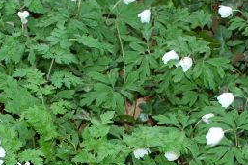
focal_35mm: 123
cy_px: 201
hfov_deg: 16.6
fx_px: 847
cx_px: 90
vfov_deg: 10.9
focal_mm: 28
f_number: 4.5
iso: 400
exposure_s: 1/60
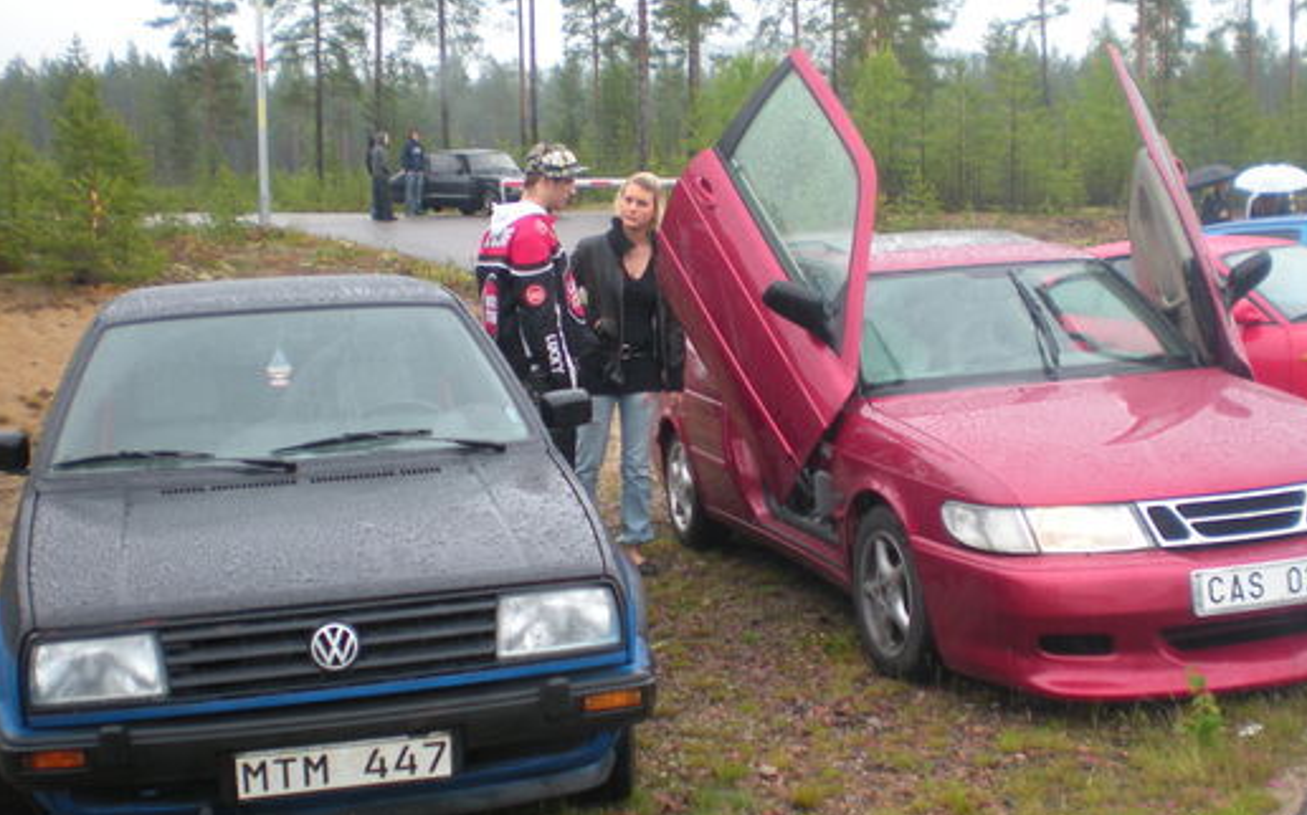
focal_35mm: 50
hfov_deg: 40.3
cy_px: 382
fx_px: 1780
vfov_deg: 25.8
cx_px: 722
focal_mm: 6.3
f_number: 3.1
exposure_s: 1/63
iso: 64
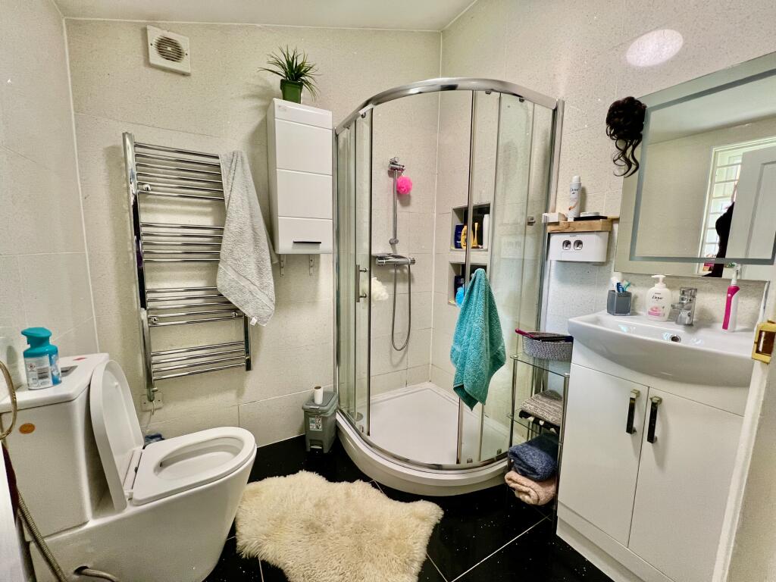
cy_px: 291
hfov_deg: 106.2
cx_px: 388
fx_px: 291
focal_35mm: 13
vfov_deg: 89.9
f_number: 1.8
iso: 160
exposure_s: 1/50
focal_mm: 1.57
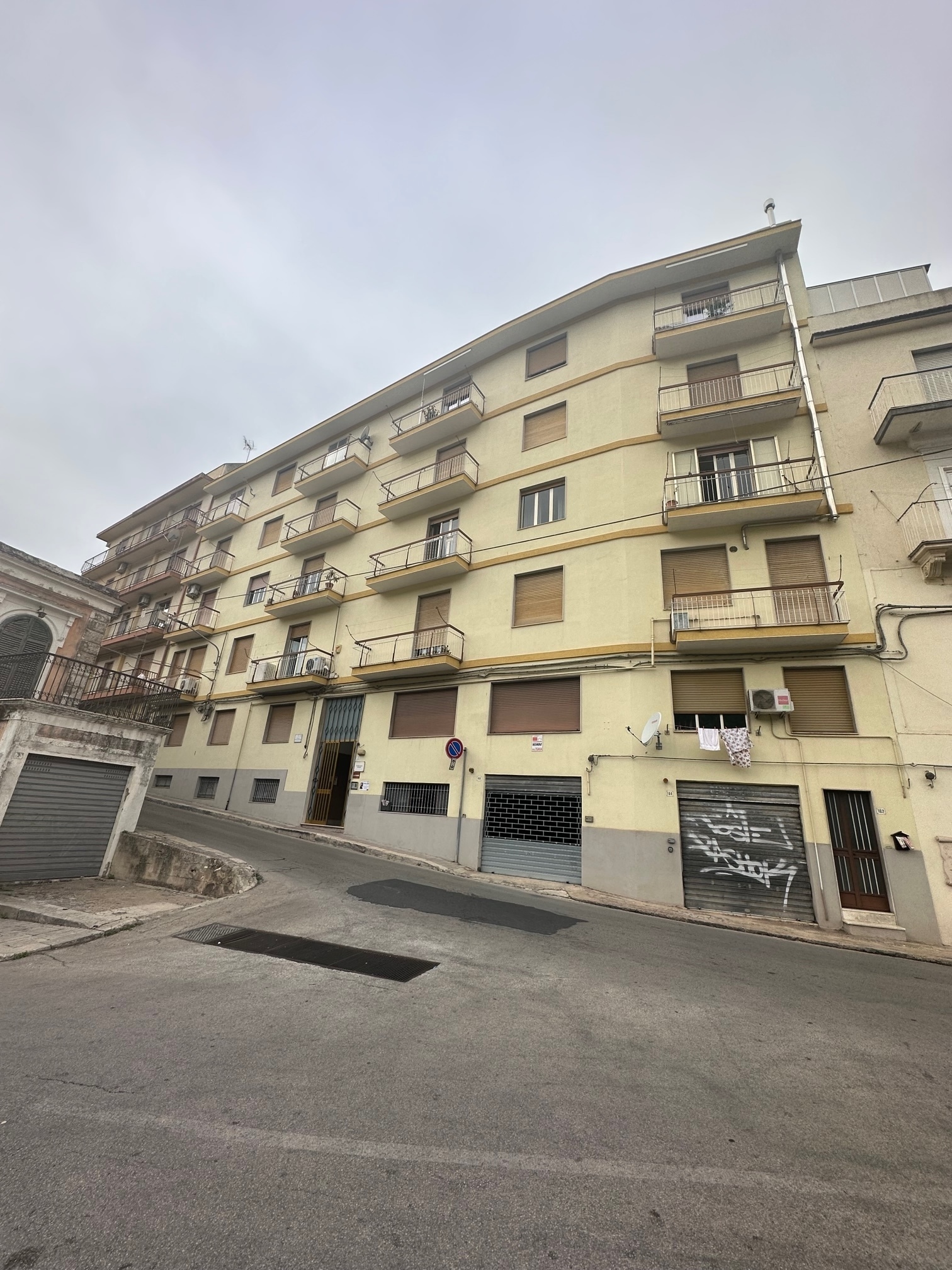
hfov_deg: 85.7
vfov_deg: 102.1
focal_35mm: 14
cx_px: 476
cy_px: 635
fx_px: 513
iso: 50
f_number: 2.2
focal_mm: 2.22
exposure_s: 1/1289
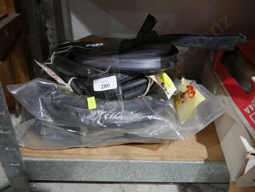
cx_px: 128
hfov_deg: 63.4
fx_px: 206
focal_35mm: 28
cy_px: 96
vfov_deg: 49.8
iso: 800
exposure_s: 1/60
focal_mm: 14
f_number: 3.5
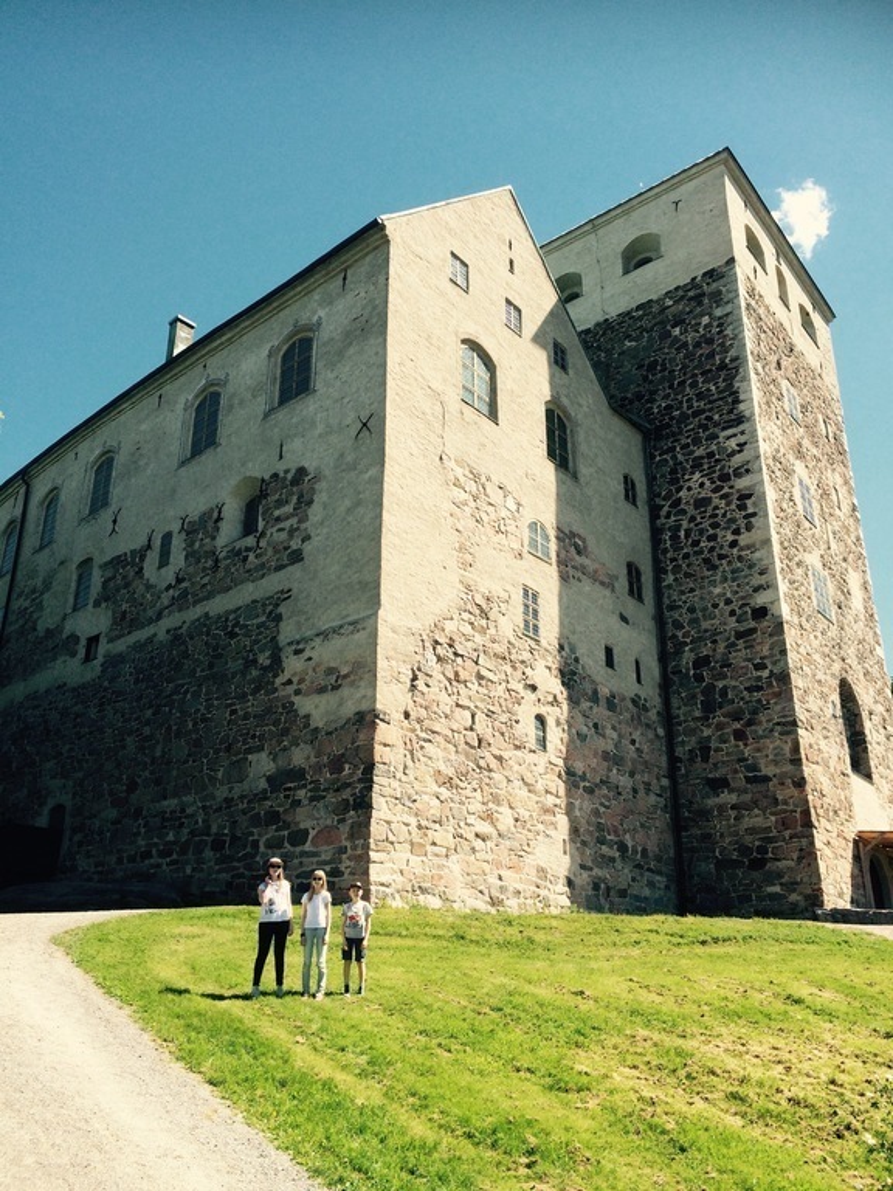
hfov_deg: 48.2
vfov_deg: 61.7
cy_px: 596
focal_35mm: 29
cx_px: 446
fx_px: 997
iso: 32
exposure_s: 1/1325
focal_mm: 4.15
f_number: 2.2
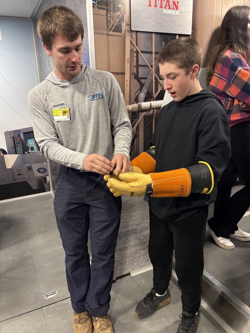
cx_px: 125
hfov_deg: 53.1
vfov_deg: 67.3
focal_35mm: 26
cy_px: 166
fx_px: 250
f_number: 1.6
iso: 320
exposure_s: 1/60
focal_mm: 5.96
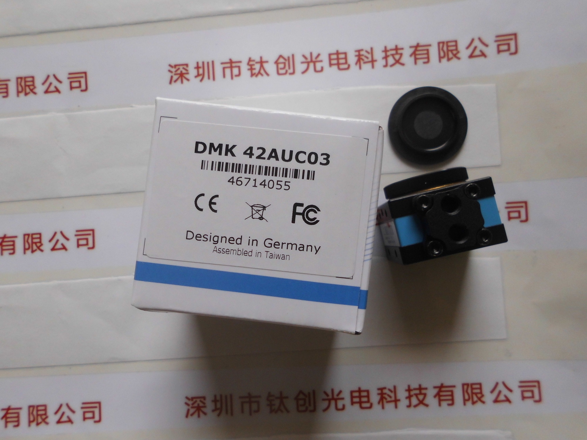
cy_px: 220
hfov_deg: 67.3
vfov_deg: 53.1
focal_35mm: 26
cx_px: 294
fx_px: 441
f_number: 3.2
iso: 100
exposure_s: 1/173
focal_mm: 4.6
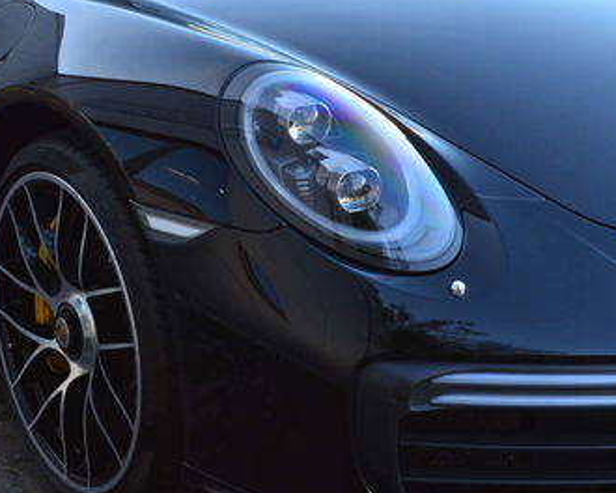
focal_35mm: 72
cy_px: 179
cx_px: 306
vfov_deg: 21.2
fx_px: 1313
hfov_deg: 26.4
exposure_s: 1/40
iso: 400
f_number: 9
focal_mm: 22
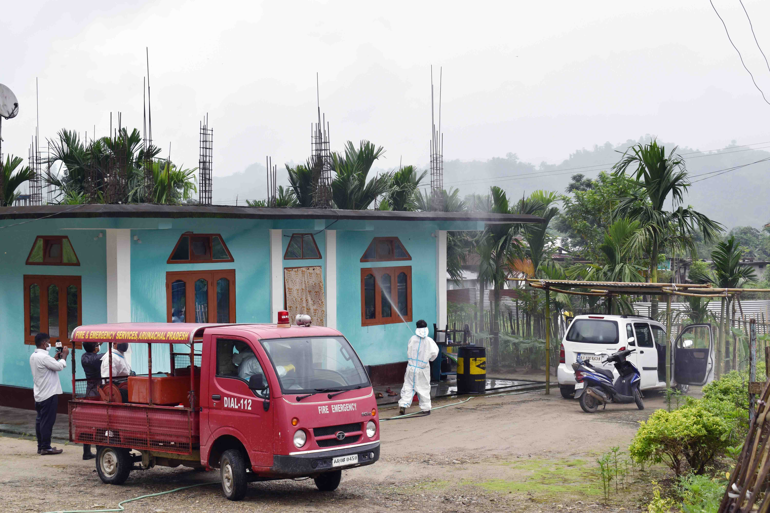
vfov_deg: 23.8
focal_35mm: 57
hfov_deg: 35.1
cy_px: 256
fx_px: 1219
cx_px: 385
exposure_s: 1/200
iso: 100
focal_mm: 38
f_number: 7.1
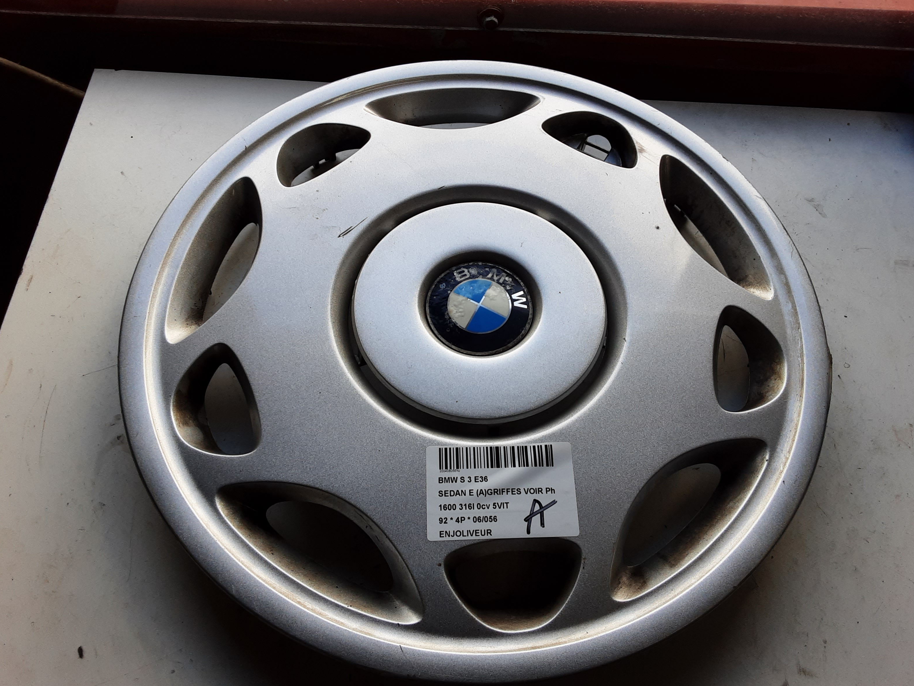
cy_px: 346
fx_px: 739
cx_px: 472
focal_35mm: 28
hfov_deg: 63.4
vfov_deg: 49.8
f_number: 1.9
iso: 40
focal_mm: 2.91
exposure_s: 1/238
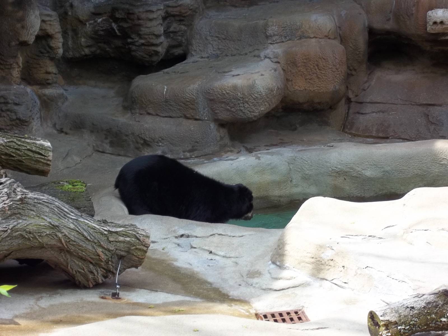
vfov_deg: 15.4
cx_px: 224
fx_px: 1242
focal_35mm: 96
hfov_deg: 20.4
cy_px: 168
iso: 64
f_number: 5.2
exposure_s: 1/80
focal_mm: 17.1
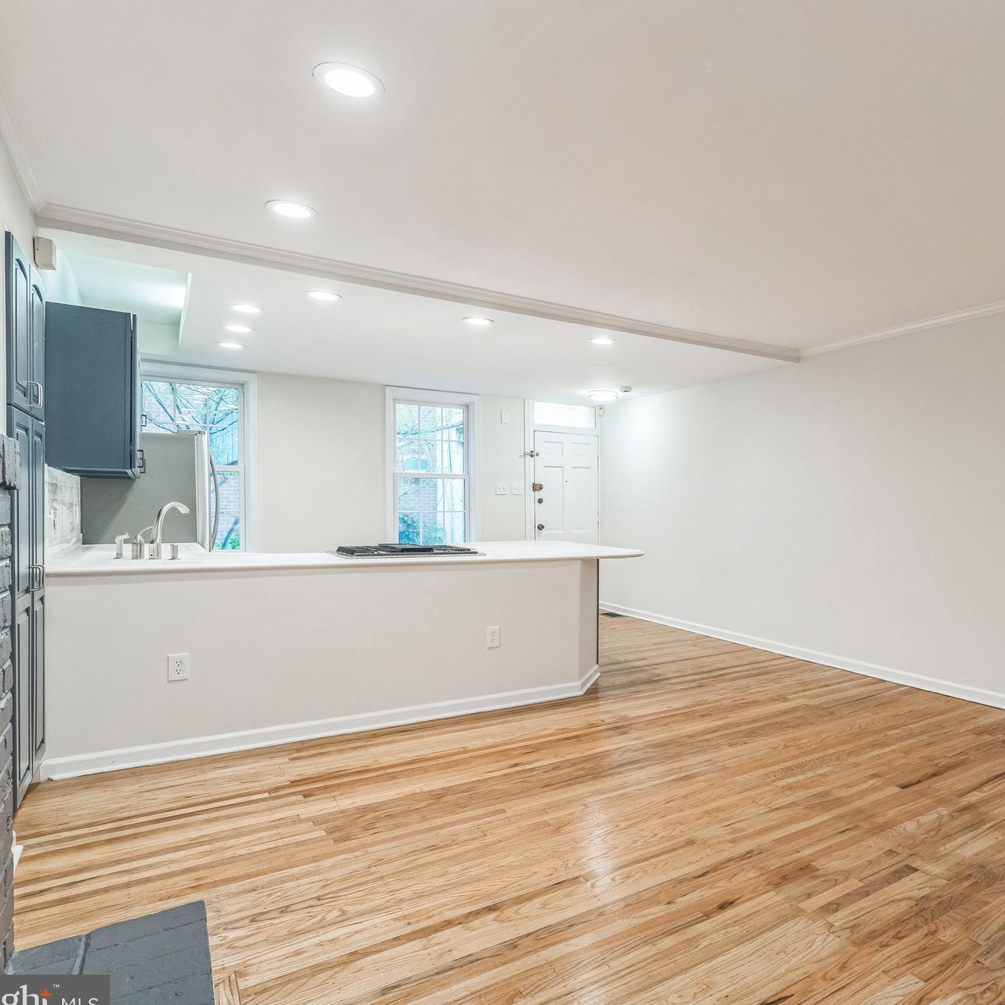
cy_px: 513
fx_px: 690
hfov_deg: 68.7
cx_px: 718
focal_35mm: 21
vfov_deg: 72.1
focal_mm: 16
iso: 1000
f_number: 5.6
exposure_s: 1/20
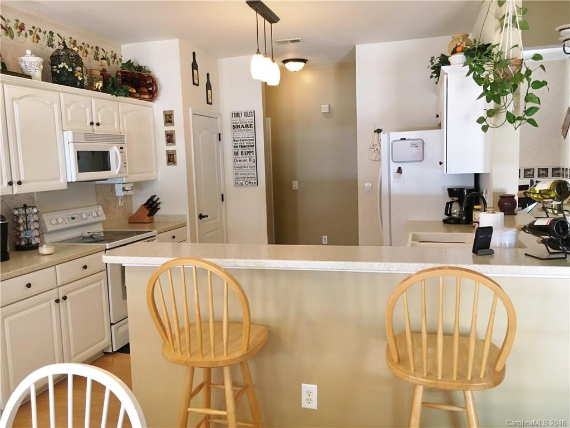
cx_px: 285
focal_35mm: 29
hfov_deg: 61.7
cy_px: 214
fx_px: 478
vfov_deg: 48.2
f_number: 2.2
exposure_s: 1/30
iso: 100
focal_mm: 4.15
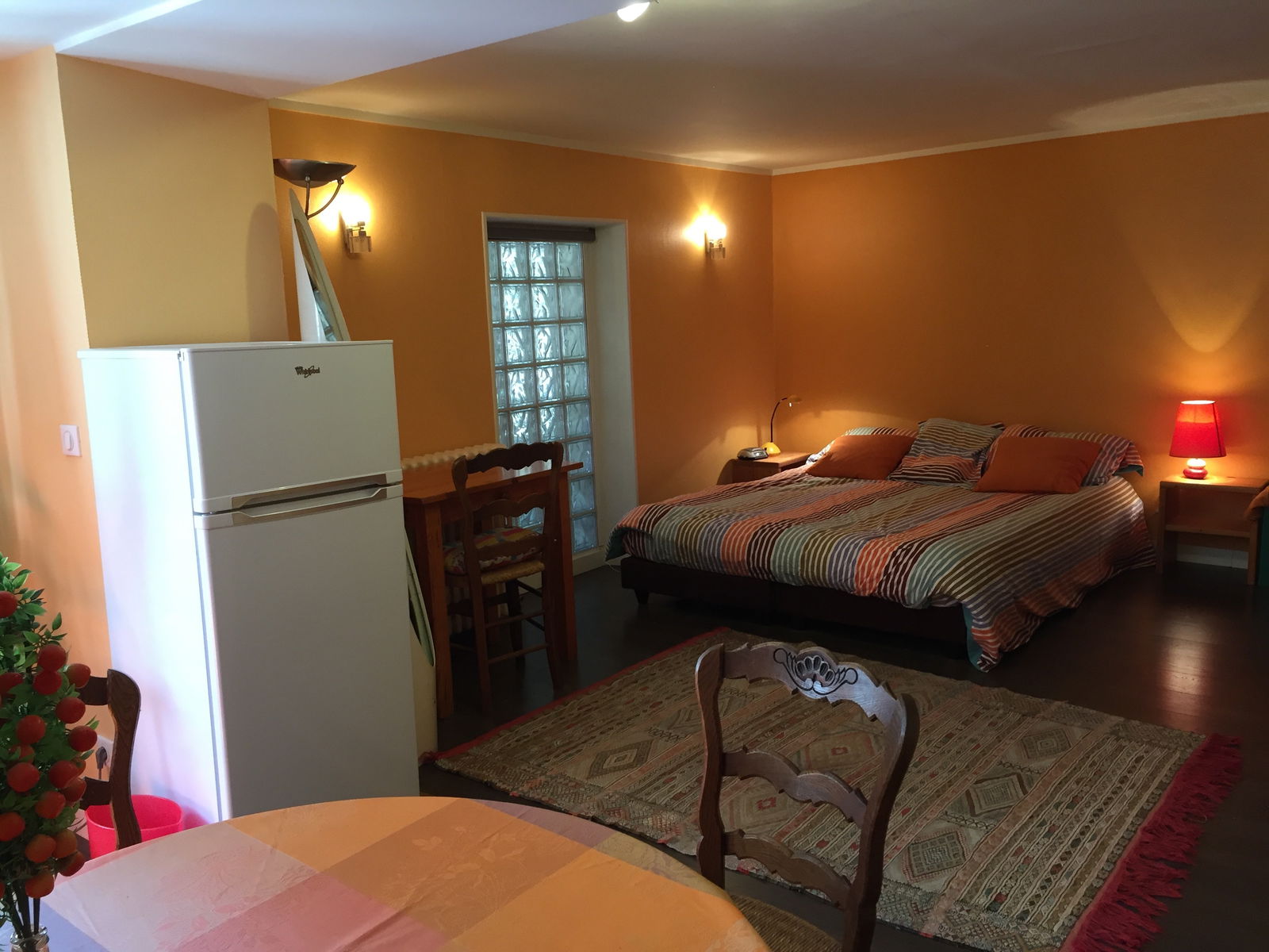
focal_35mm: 29
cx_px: 634
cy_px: 476
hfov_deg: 61.7
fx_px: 1063
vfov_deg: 48.2
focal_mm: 4.15
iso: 100
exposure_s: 1/33
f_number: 2.2
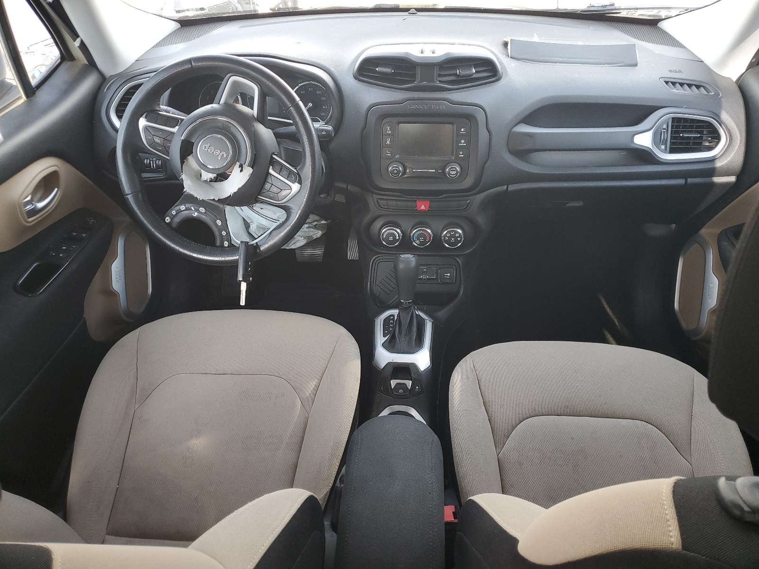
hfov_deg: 67.3
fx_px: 570
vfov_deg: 53.1
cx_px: 380
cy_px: 284
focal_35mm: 26
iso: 87
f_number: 1.5
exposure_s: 1/120
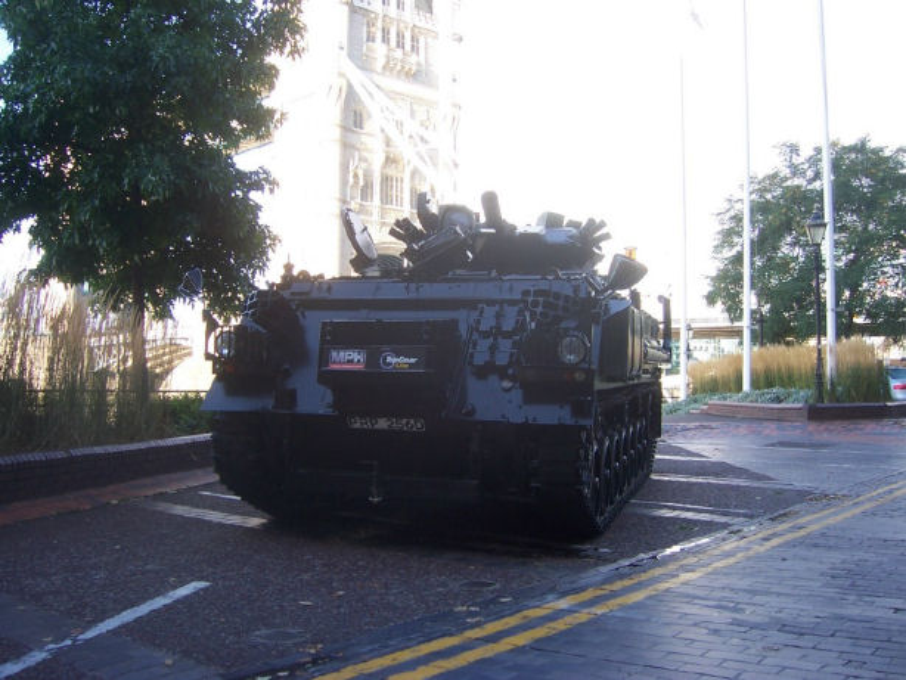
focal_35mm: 36
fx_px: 943
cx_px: 453
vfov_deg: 39.7
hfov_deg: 51.3
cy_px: 340
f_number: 3
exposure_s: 1/180
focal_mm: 6
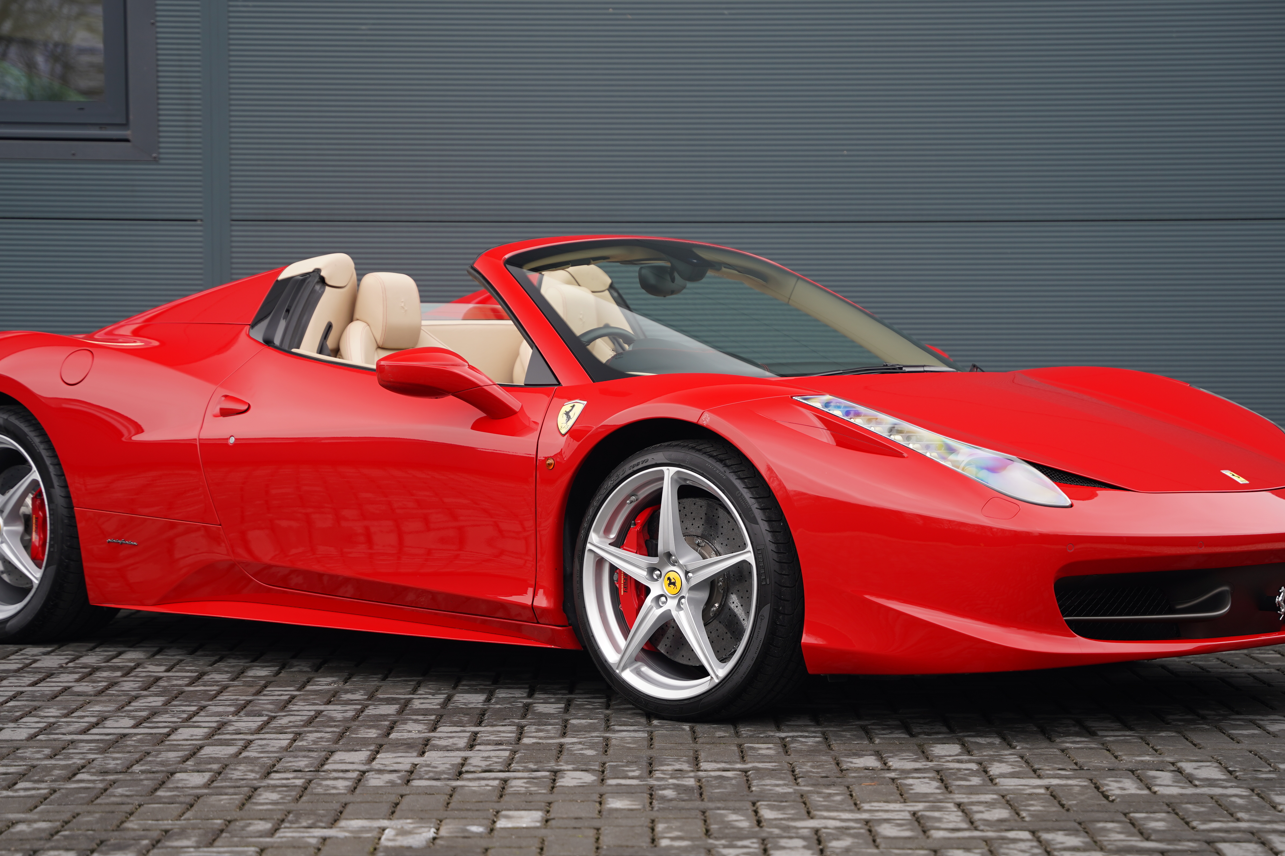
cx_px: 626
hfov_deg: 24.8
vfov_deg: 16.6
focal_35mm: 82
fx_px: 2927
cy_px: 475
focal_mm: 65.8
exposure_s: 1/60
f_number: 2.8
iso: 100
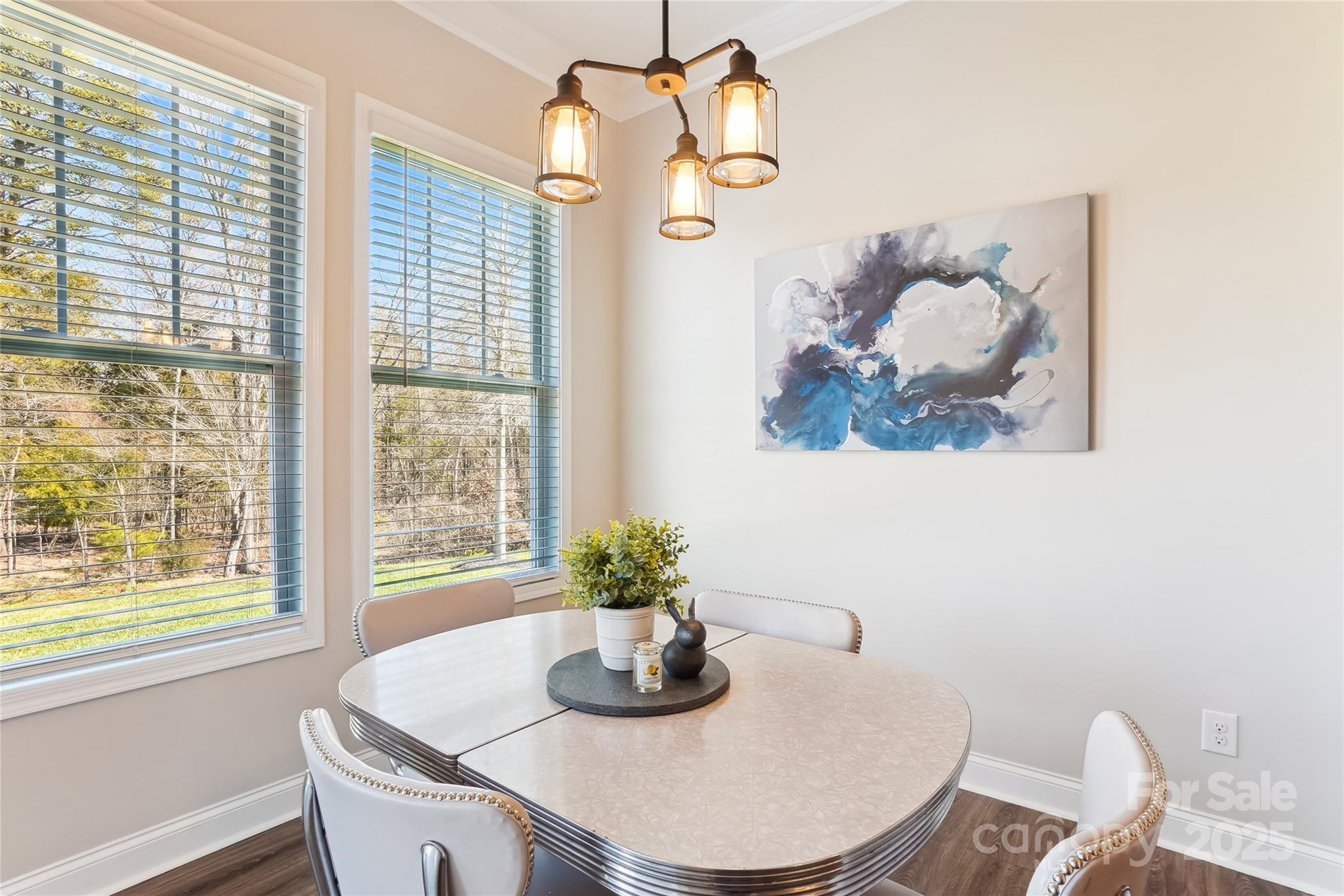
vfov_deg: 73.7
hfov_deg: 96.7
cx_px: 672
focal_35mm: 16
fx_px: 597
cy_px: 448
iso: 100
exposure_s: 1/10
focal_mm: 11
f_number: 8
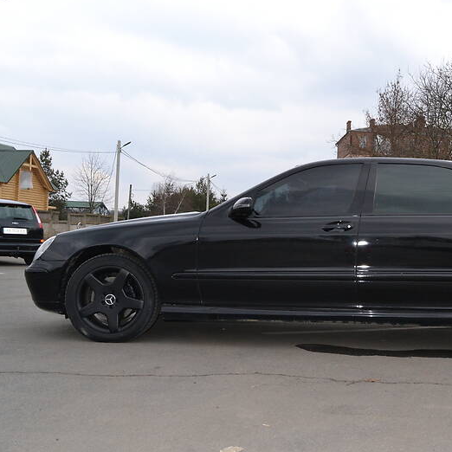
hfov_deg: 38.1
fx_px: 635
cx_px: 345
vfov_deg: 39.2
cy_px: 226
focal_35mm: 43
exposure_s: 1/200
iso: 800
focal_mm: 22
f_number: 9
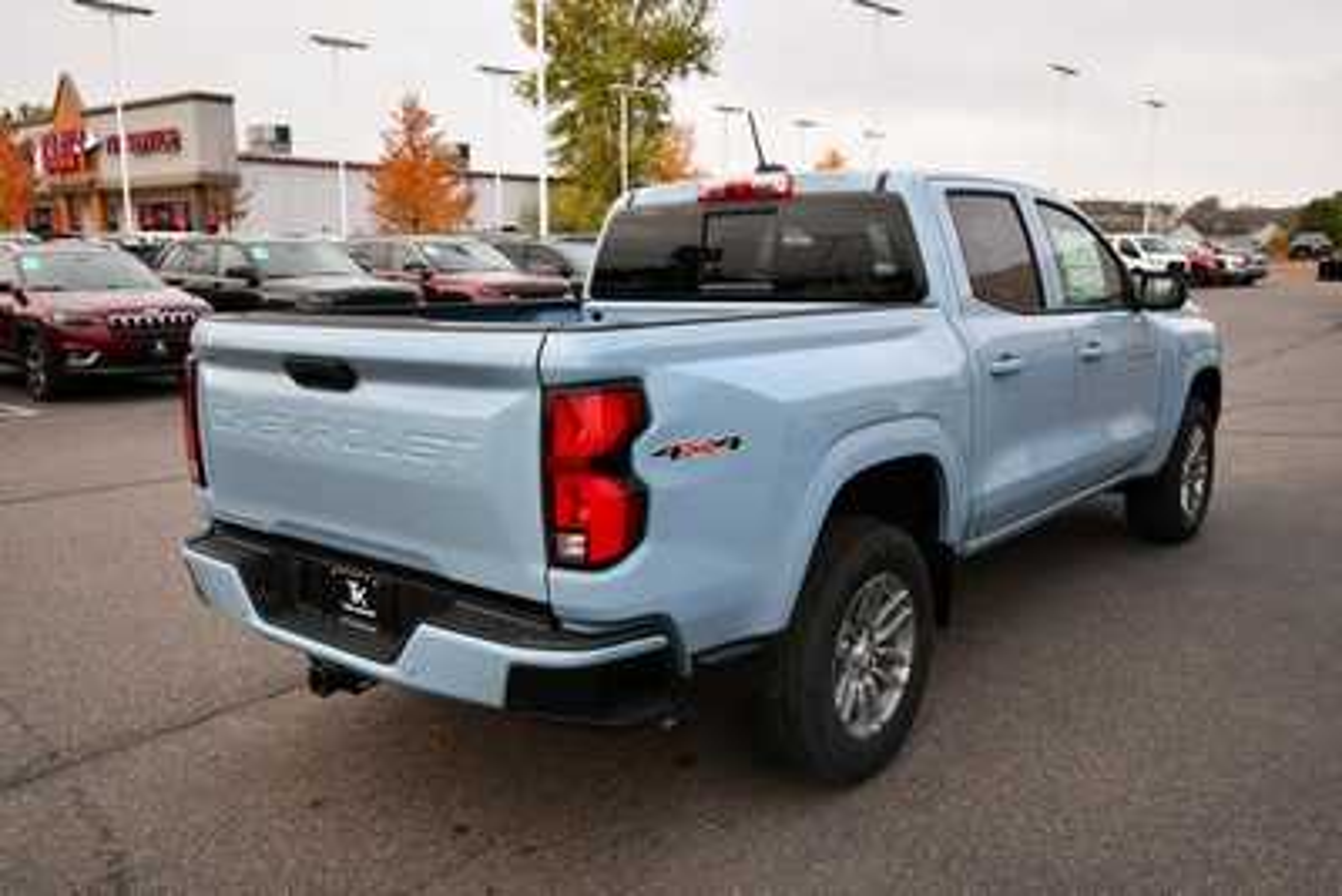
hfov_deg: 61.9
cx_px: 671
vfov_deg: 43.6
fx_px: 1119
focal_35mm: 30
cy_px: 448
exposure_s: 1/250
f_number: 5.6
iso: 320
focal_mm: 20
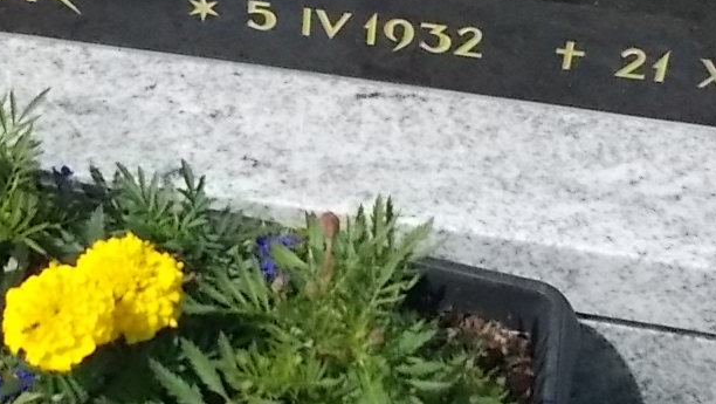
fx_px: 1406
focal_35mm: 74
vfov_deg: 16.2
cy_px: 85
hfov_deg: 28.3
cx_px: 215
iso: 400
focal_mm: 4.6
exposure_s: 1/800
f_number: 8
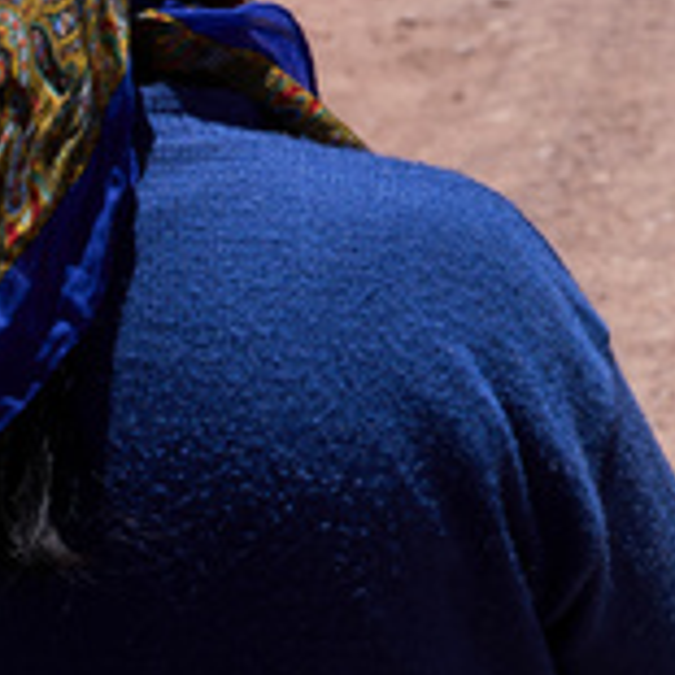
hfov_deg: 8.8
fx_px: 4346
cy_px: -207
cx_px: 823
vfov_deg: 8.7
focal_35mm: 197
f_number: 5
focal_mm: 35
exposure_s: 1/1250
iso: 50
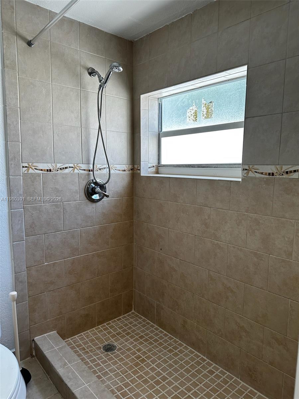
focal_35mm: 24
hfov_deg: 56.8
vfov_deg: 71.6
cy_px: 200
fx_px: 276
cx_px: 150
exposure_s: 1/161
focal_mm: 6.86
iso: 80
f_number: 1.78
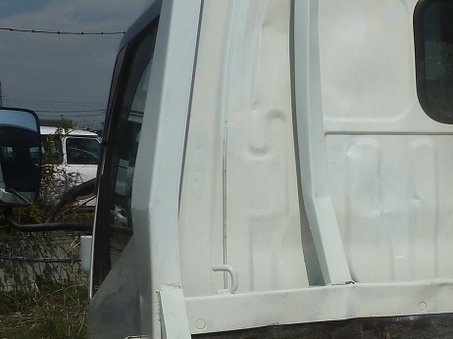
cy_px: 188
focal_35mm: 78
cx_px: 495
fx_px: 1020
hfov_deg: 23.5
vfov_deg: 18.9
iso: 80
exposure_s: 1/1000
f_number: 5.6
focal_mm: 5
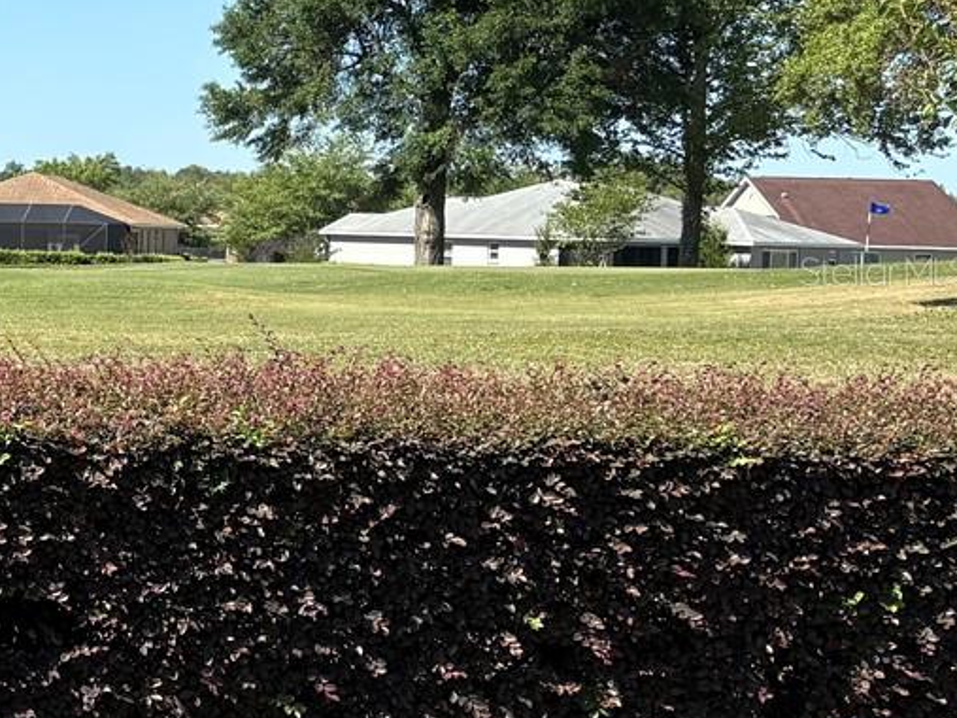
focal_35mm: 82
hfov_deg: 20.1
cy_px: 270
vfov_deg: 18.0
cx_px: -532
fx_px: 2266
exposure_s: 1/1848
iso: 50
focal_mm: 5.96
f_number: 1.6
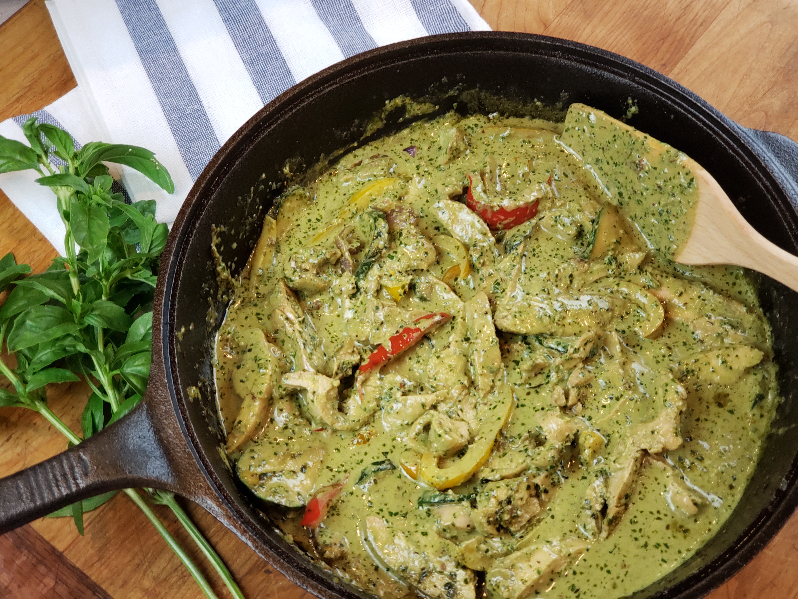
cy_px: 300
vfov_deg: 28.0
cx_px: 399
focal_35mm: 52
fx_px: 1199
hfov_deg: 36.8
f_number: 2.4
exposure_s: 1/30
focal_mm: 6
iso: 64
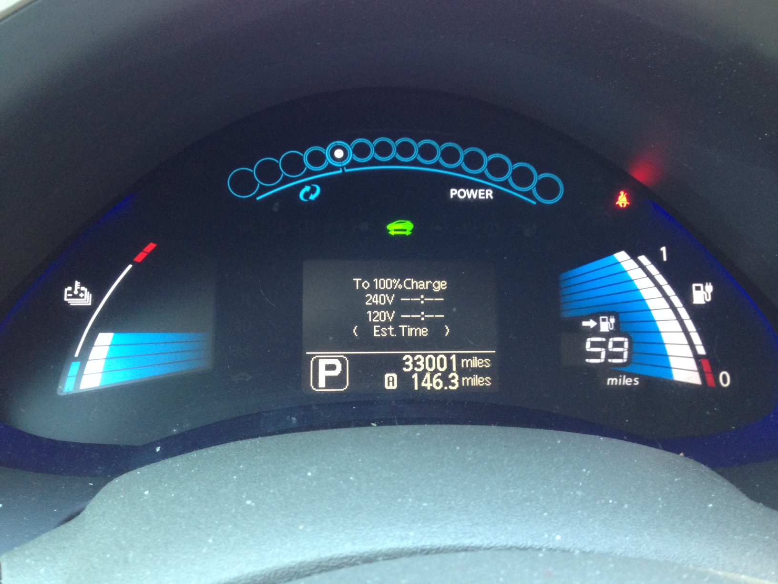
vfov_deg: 42.9
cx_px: 389
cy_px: 292
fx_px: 742
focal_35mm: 33
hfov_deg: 55.4
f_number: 2.4
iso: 125
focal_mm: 4.12
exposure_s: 1/20
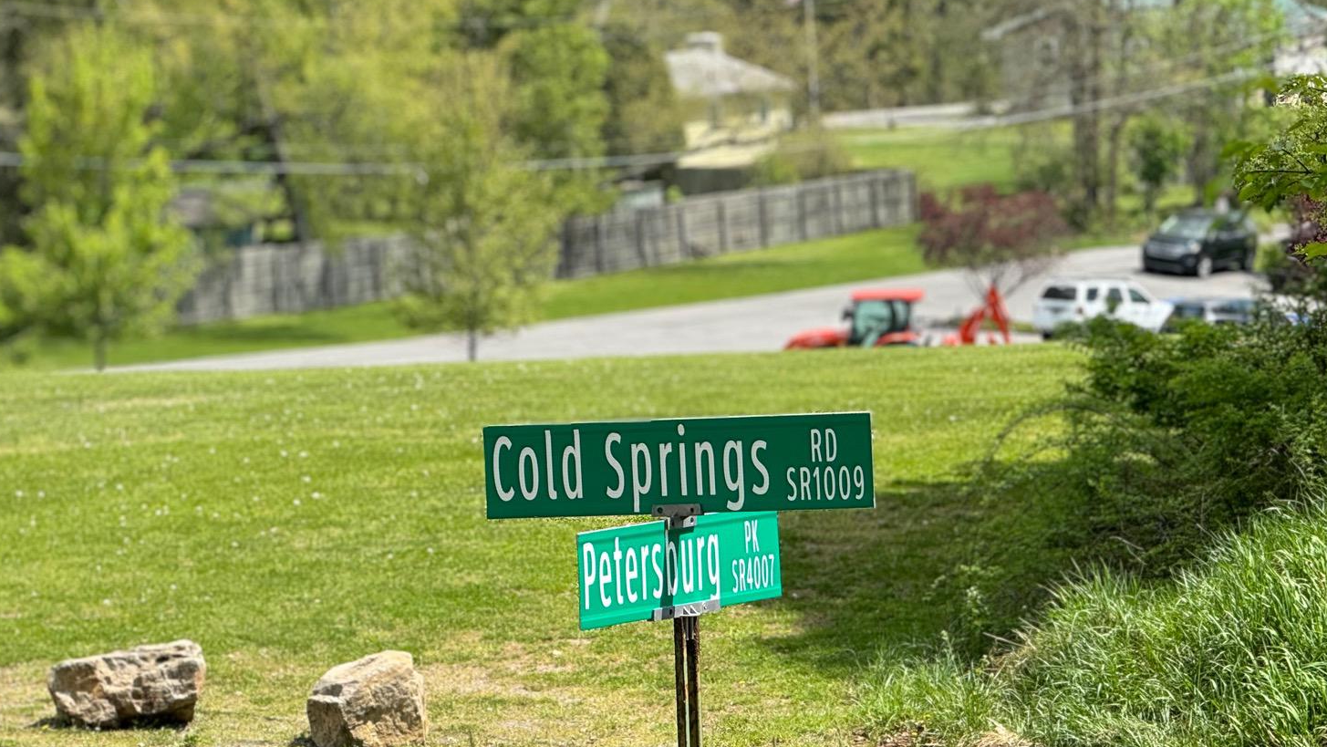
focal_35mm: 184
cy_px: 515
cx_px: 615
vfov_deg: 6.6
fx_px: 6475
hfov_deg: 11.7
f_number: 2.8
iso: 50
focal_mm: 15.66
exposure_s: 1/793
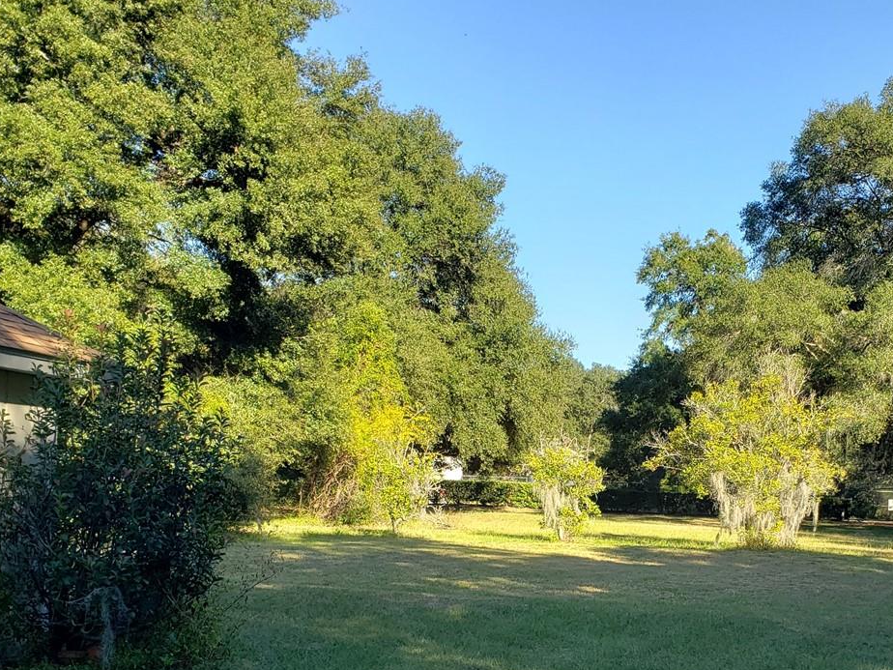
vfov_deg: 31.4
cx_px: 641
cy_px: 534
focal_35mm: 45
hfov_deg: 41.2
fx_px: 1161
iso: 50
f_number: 2.4
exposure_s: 1/485
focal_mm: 4.3
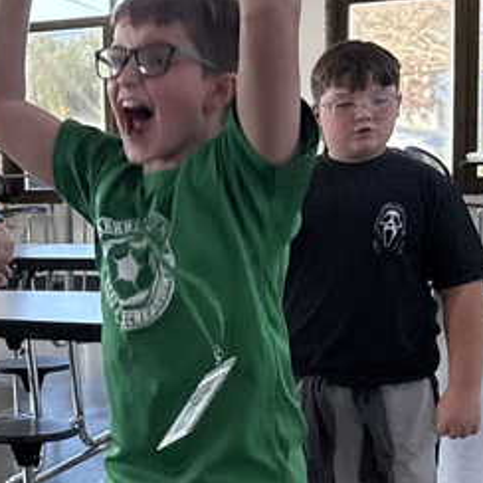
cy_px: 344
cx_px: -26
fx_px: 1405
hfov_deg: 18.9
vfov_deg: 19.4
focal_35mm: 89
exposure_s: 1/148
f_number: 1.78
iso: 200
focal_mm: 6.76
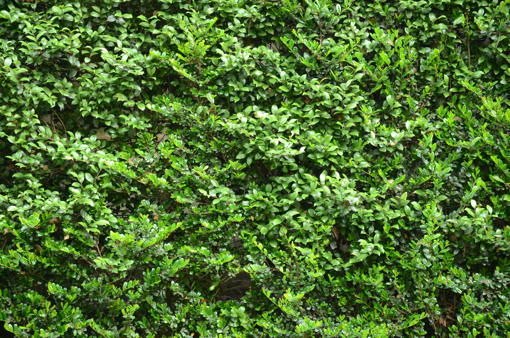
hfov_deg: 16.1
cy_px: 169
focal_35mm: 128
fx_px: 1803
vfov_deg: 10.7
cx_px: 255
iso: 100
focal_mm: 85
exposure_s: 1/1.6
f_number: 5.6
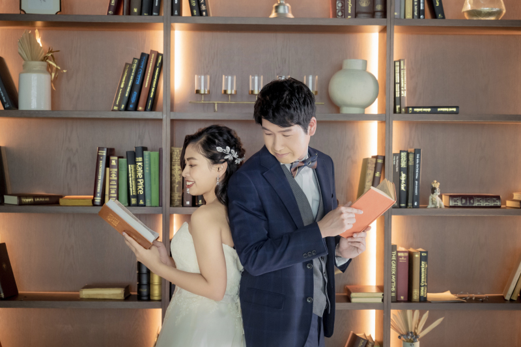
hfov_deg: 33.4
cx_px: 260
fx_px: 868
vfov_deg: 22.6
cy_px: 174
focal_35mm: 60
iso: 1600
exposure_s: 1/125
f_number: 2.8
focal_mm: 60
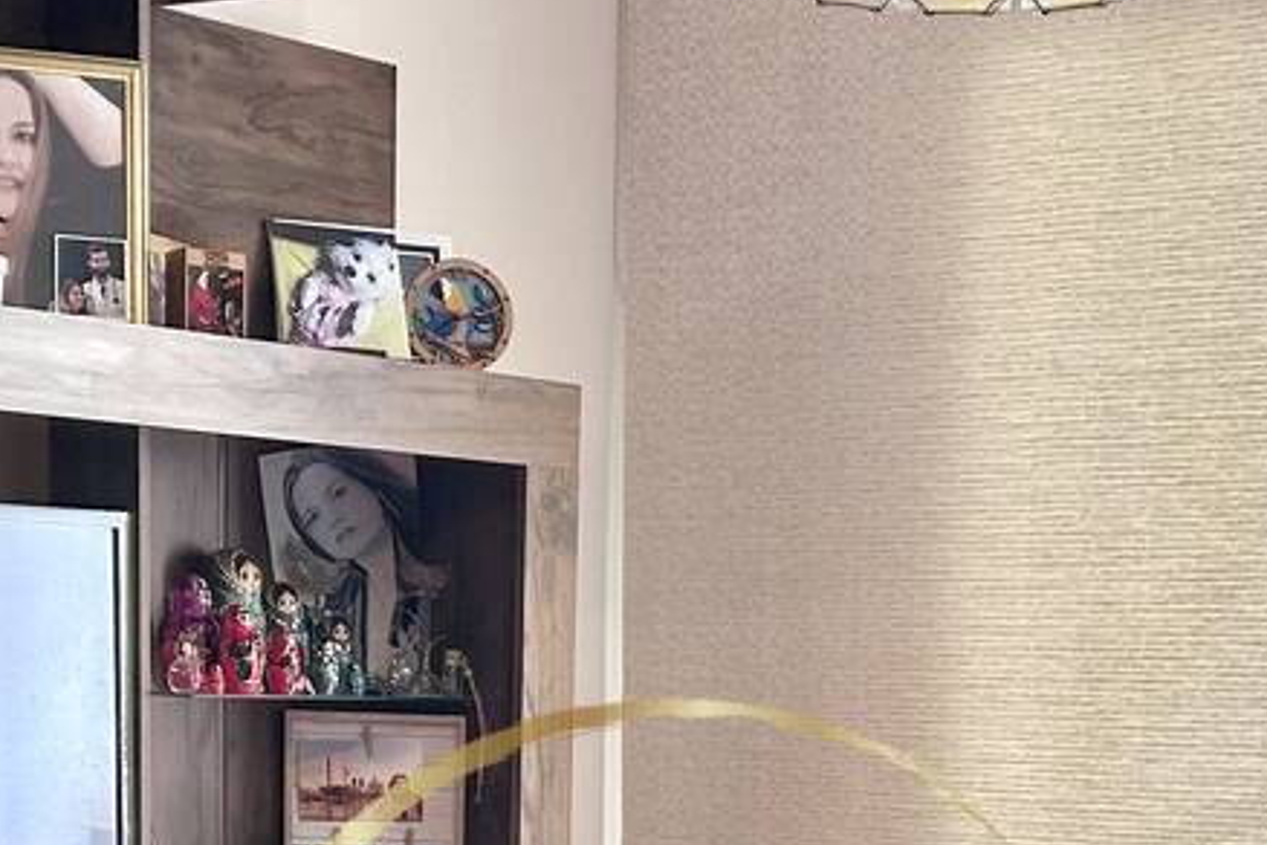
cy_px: 1192
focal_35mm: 89
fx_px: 3132
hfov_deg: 22.9
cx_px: 683
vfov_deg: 14.5
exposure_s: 1/60
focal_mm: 5.7
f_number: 1.5
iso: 80
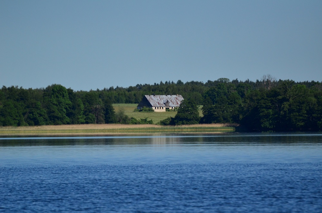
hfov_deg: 4.6
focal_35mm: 450
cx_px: 161
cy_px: 106
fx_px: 4016
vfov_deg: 3.0
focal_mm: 300
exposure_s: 1/8000
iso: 800
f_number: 5.6
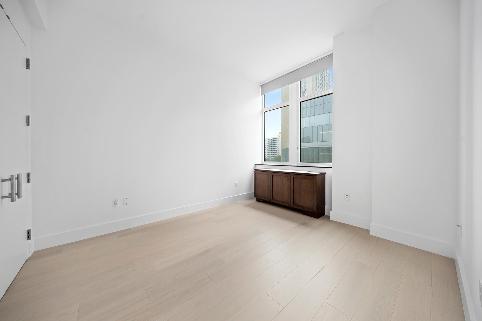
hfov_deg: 112.6
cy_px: 160
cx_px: 241
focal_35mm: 12
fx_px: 161
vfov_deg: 90.0
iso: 100
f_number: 8
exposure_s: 1/2.5
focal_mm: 12
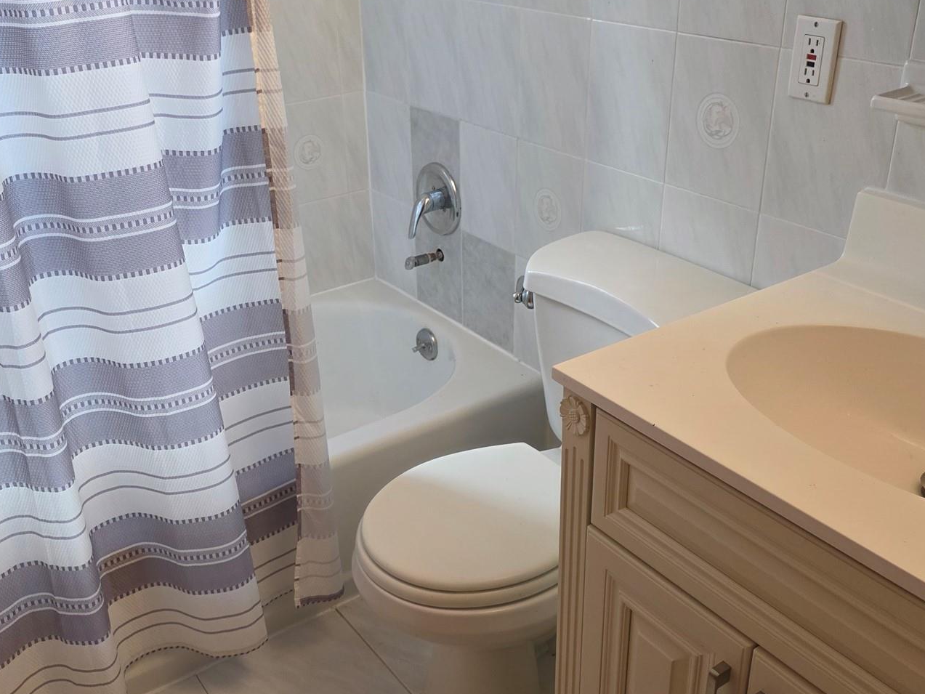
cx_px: 421
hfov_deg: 50.1
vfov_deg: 38.7
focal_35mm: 37
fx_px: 989
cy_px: 362
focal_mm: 6.25
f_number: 1.7
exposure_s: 1/120
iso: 250
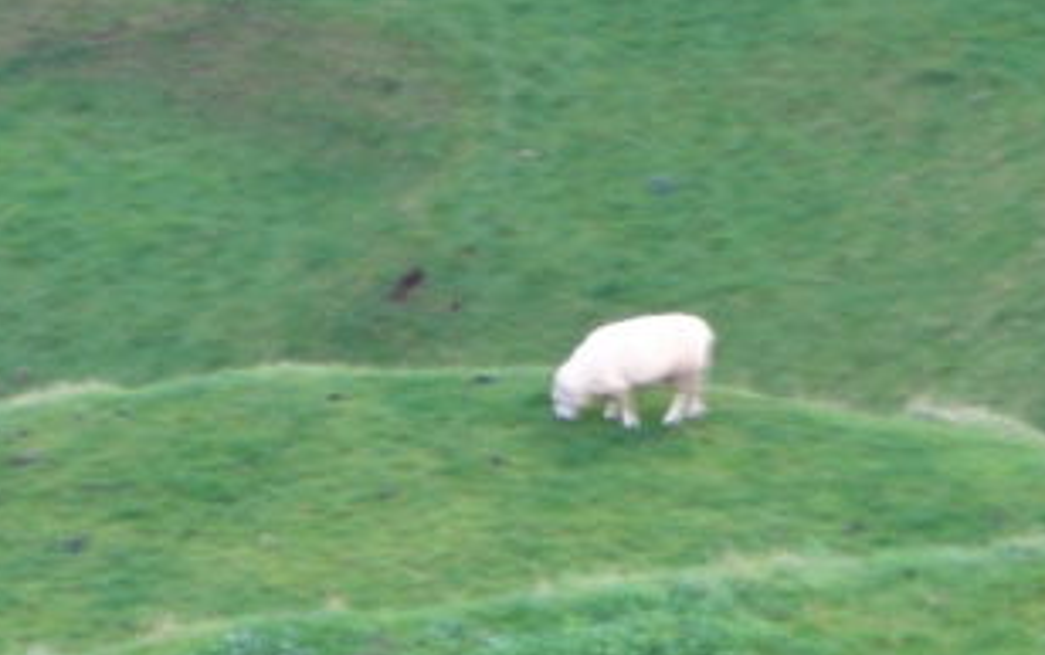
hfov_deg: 8.4
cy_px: -14
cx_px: 679
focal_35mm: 251
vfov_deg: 5.2
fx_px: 7154
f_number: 5.2
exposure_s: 1/13
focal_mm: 18.6
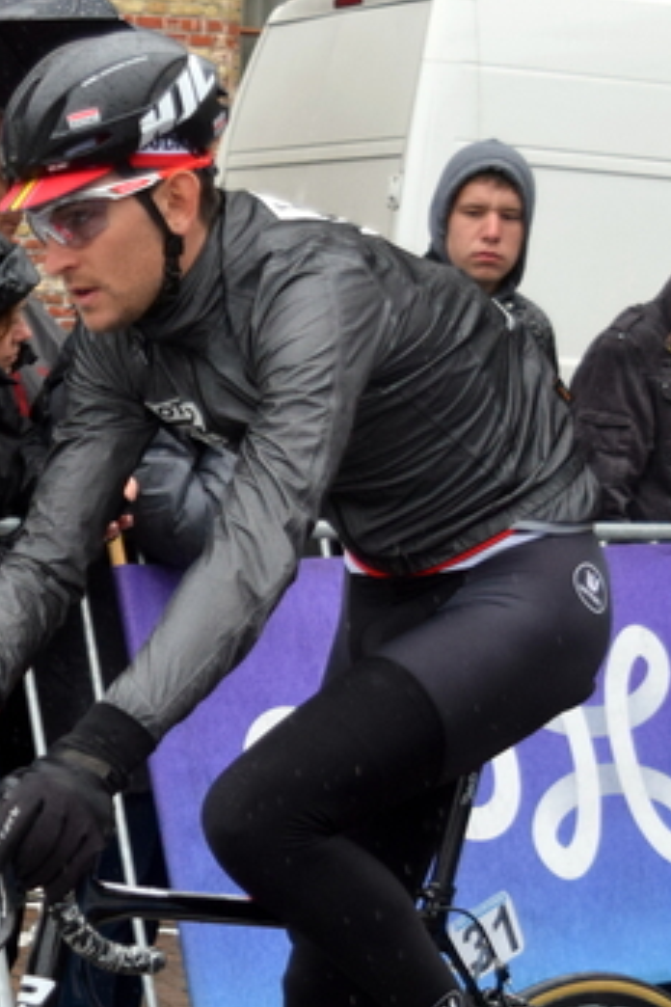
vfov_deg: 22.9
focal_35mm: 88
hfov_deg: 15.5
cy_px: 761
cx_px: 205
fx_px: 2460
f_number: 4.5
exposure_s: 1/800
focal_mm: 34
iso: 800
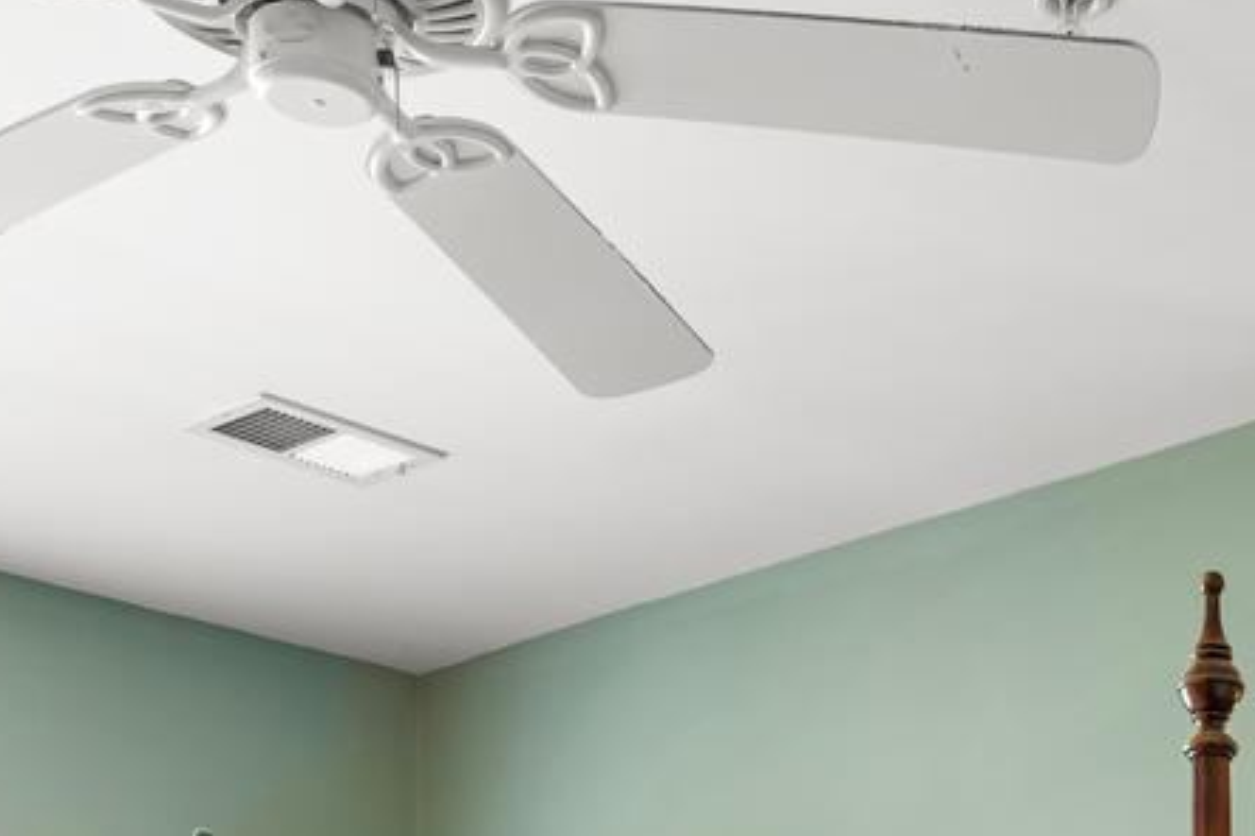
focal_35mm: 74
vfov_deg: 15.8
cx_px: 1142
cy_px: 1489
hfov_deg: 26.4
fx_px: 2579
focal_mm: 16
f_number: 9
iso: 125
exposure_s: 1/5
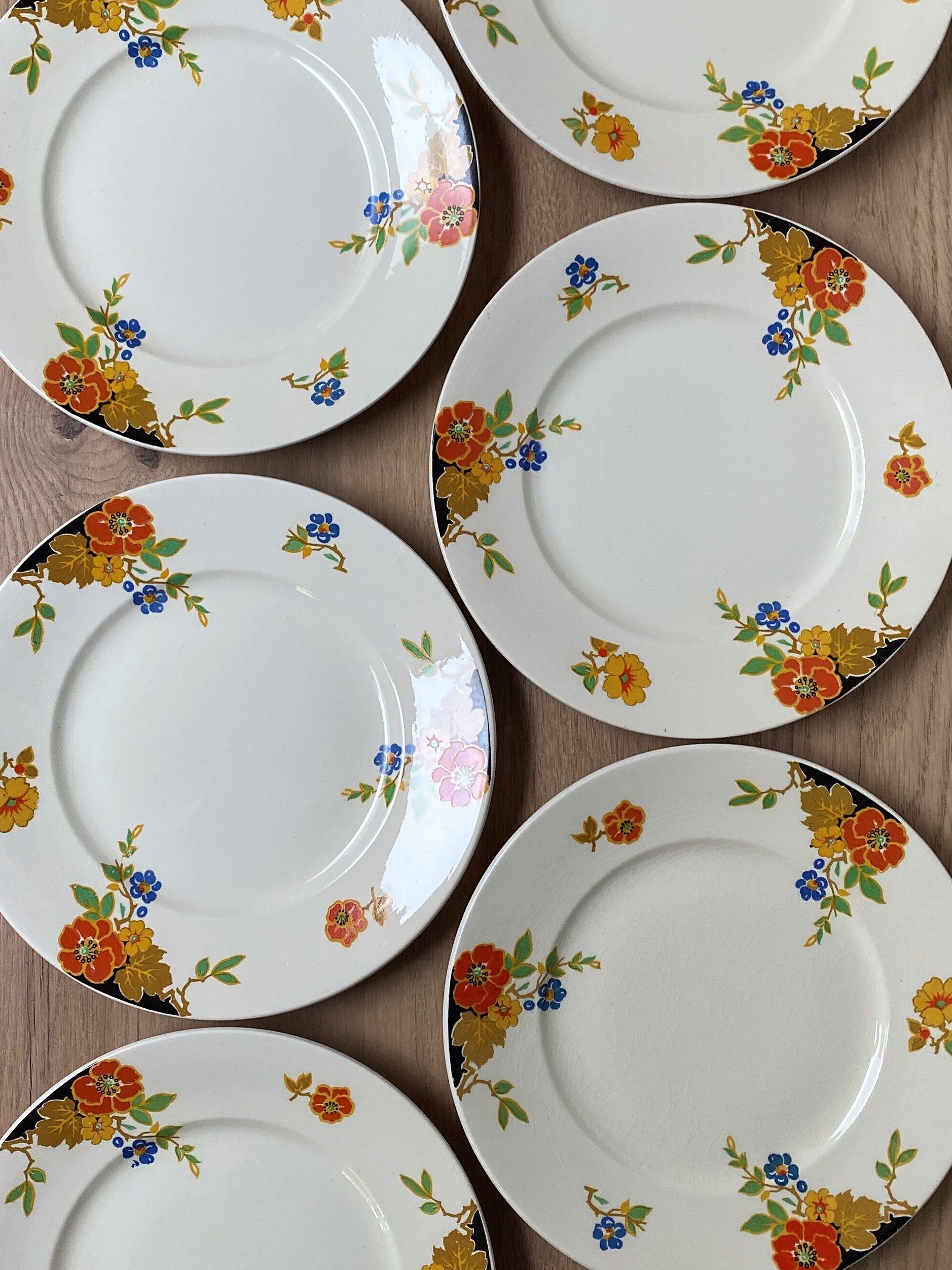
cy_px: 621
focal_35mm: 41
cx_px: 474
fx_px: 1503
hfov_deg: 35.1
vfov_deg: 45.8
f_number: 1.8
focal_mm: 4.25
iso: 125
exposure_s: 1/121
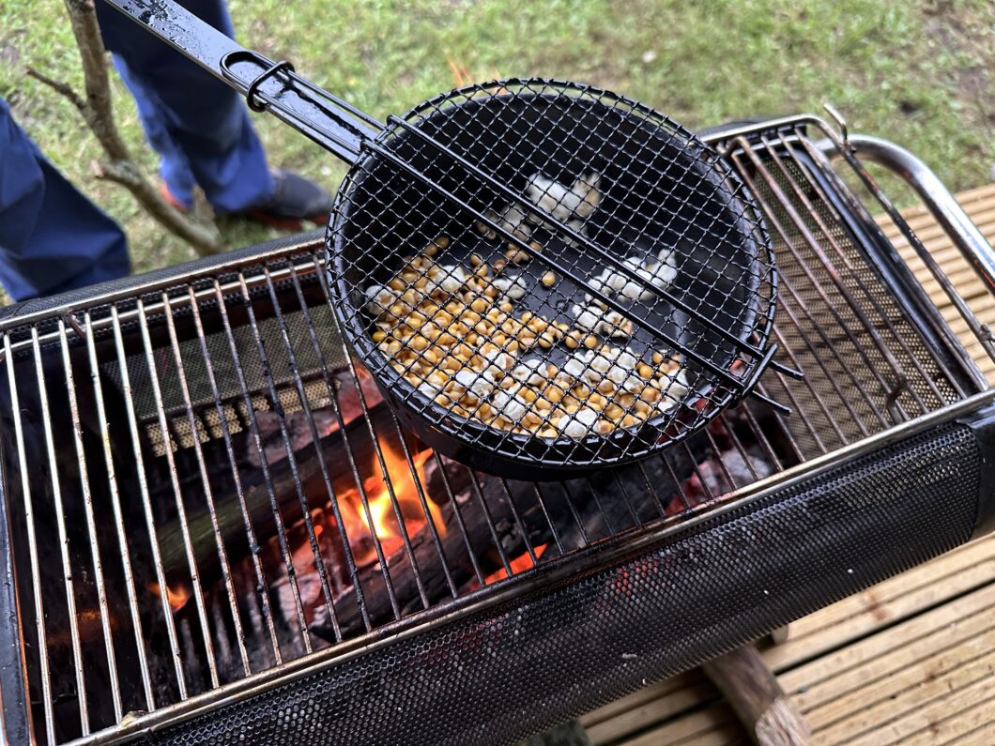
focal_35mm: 24
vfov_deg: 56.8
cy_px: 373
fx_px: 690
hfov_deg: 71.6
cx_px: 498
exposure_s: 1/60
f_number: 1.78
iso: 400
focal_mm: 6.86
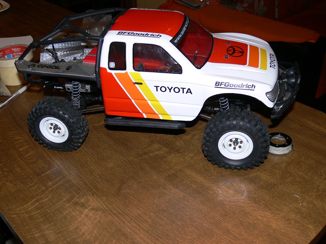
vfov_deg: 36.8
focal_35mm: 39
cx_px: 163
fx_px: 367
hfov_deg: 47.9
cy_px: 122
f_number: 2.8
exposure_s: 1/30
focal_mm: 8.1
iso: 100
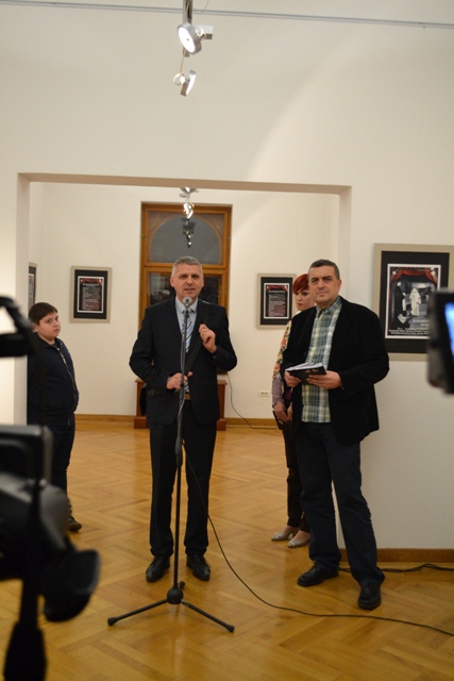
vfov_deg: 53.1
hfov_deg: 36.9
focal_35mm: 36
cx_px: 227
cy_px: 340
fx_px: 681
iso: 2200
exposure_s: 1/60
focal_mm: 24
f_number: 4
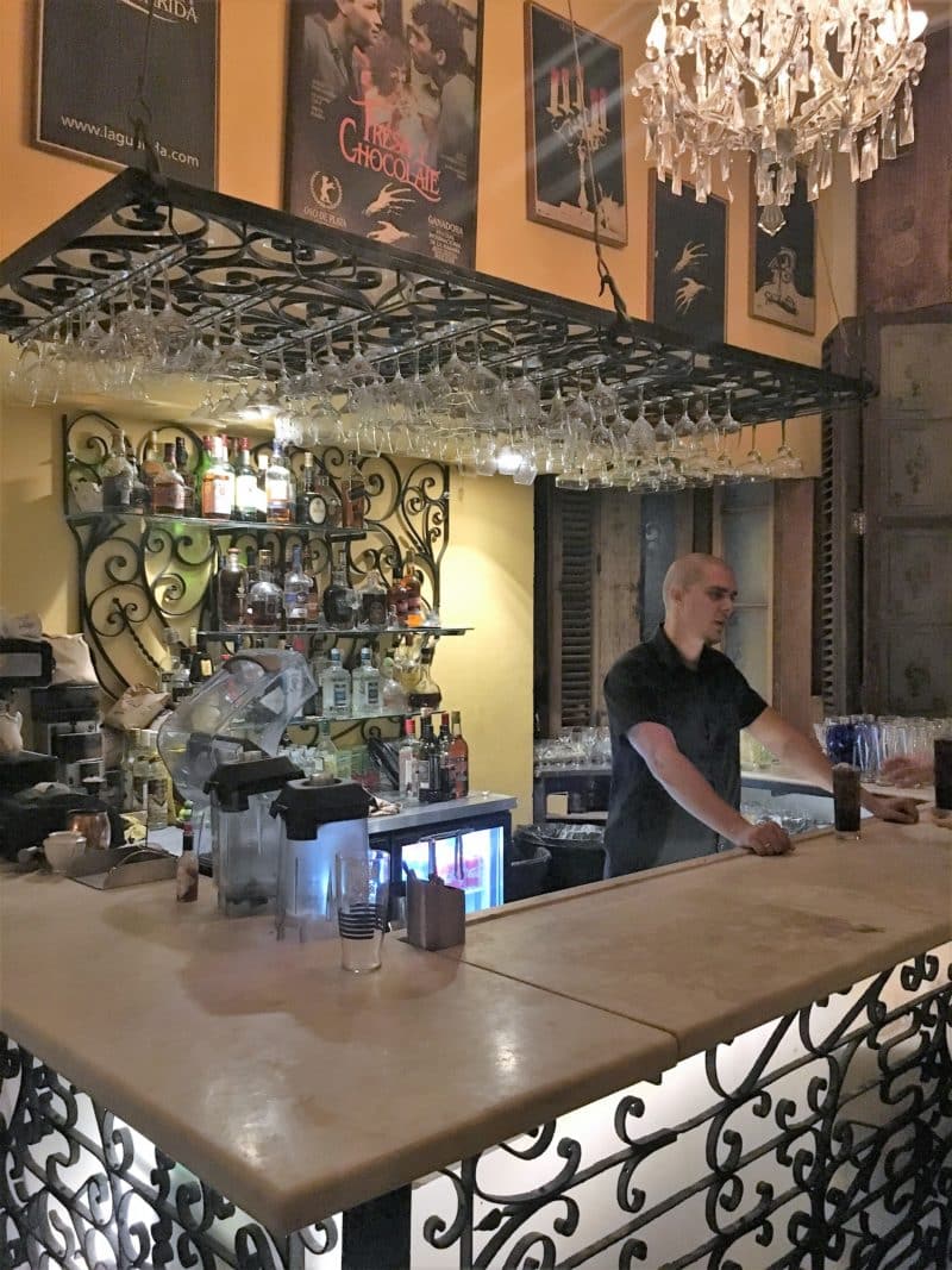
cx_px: 476
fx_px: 1064
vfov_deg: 61.7
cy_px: 635
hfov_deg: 48.2
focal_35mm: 29
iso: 250
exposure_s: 1/15
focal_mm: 4.15
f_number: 2.2
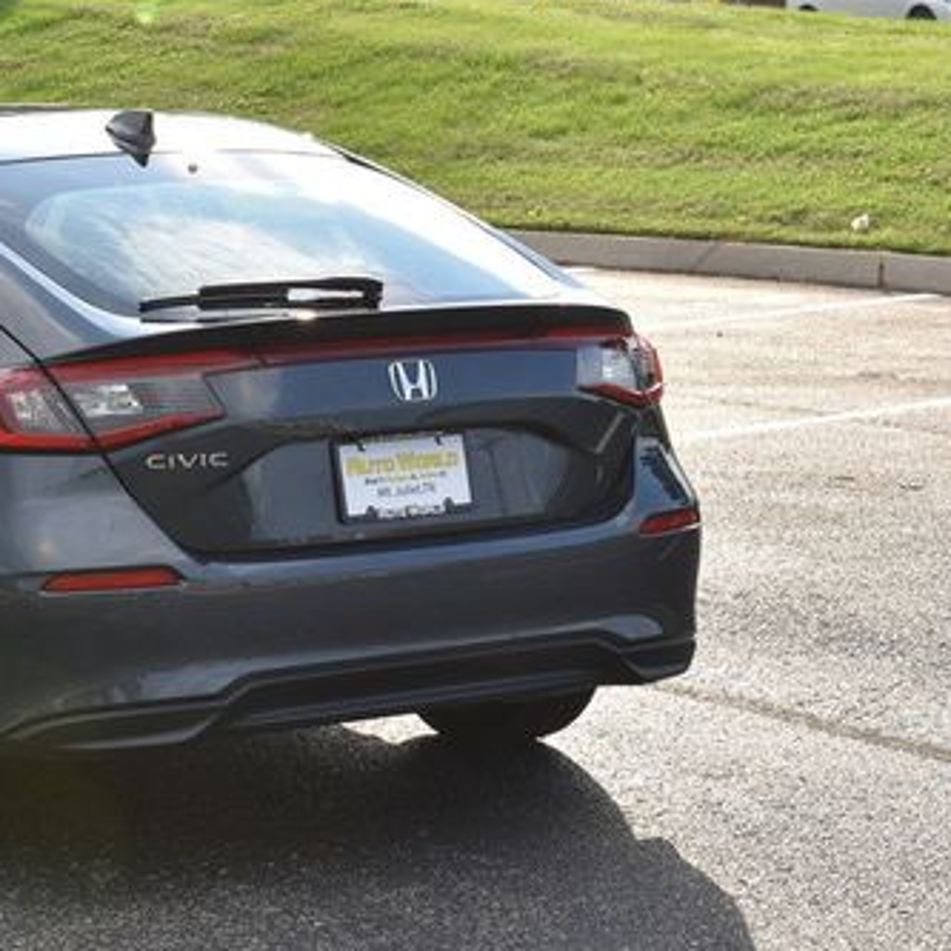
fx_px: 3046
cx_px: 69
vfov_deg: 17.7
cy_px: 353
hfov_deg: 17.4
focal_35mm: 98
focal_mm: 40
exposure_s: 1/250
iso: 180
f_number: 8
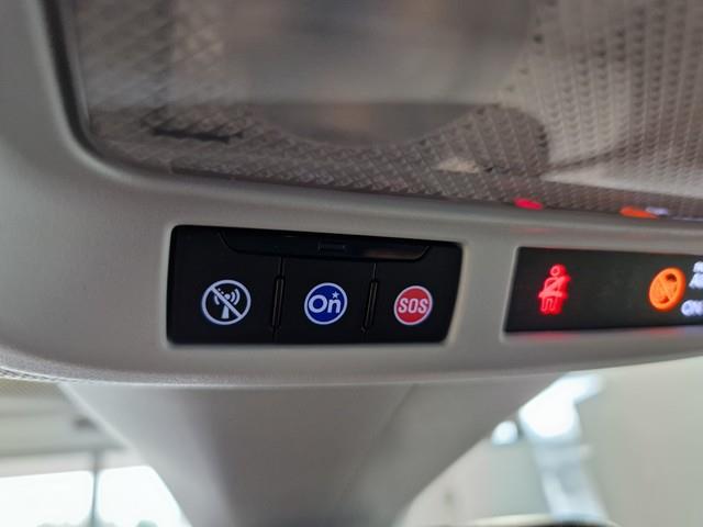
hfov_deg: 73.9
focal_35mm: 23
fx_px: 467
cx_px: 352
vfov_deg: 58.9
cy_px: 264
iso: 640
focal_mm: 5.4
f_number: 1.8
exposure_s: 1/100
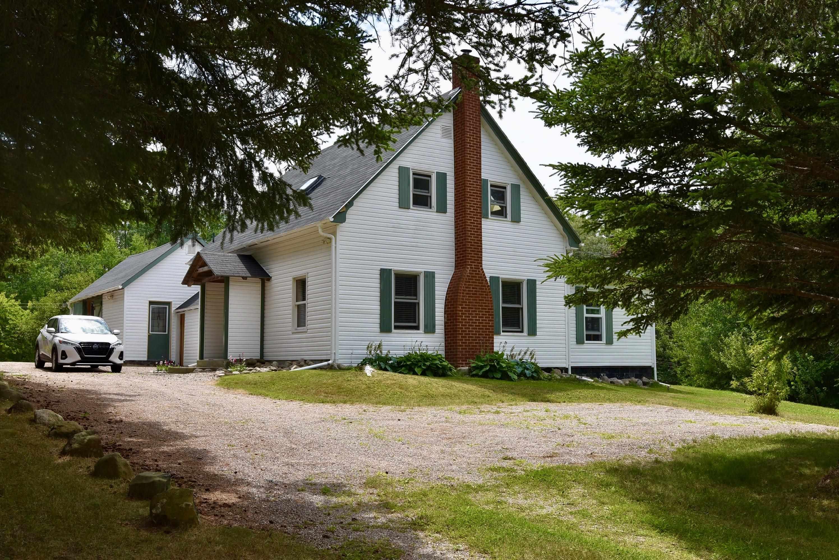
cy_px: 280
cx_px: 420
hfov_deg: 53.1
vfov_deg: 36.9
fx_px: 840
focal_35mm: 36
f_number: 8
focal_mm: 24
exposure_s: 1/200
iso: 100
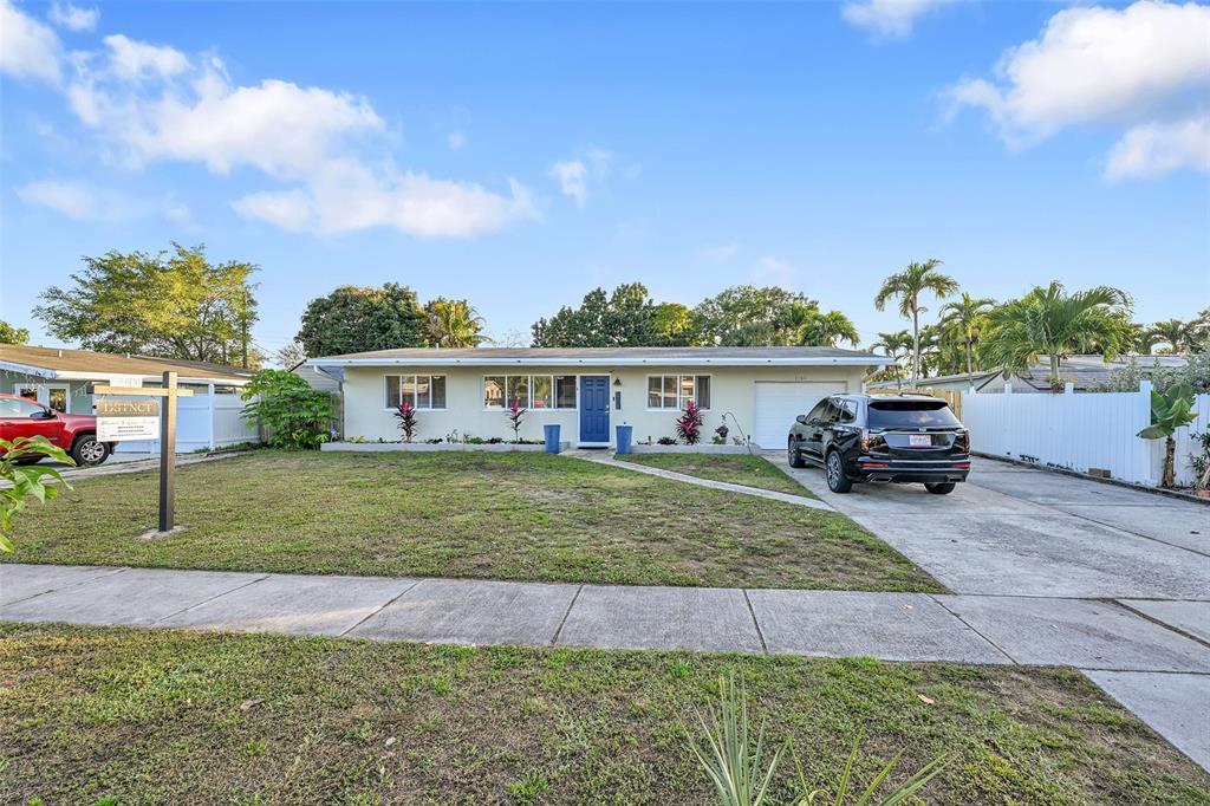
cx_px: 605
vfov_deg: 81.2
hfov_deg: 104.3
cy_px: 403
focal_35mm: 14
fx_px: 470
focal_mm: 14
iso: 80
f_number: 9
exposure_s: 1/30
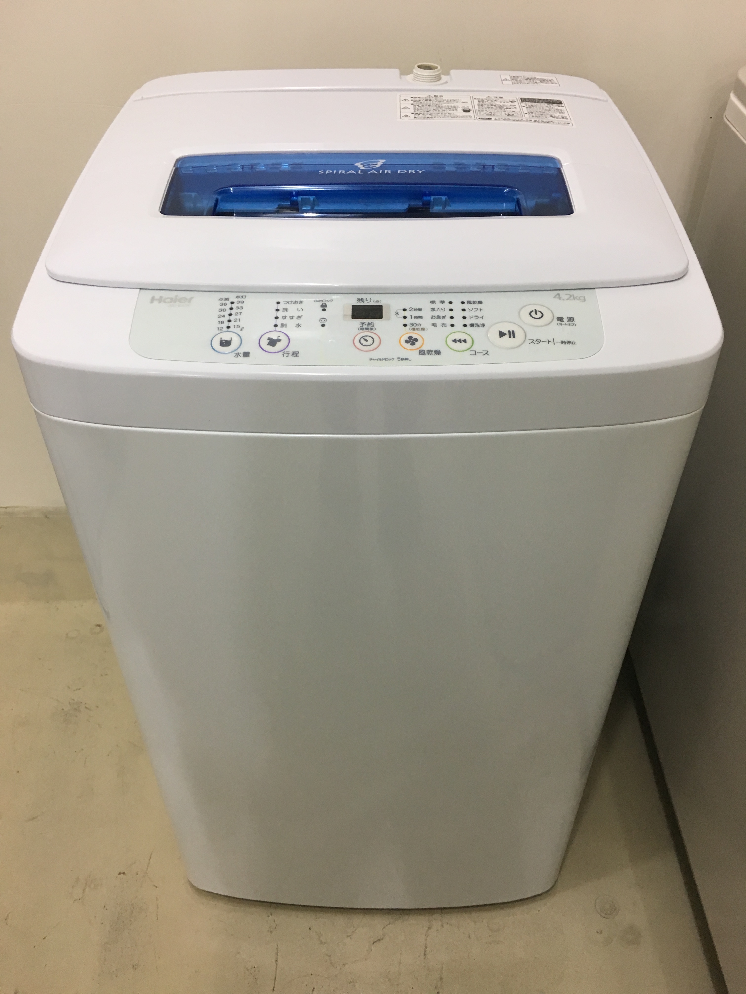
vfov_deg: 61.7
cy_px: 497
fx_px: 833
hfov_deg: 48.2
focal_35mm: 29
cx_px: 373
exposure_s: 1/33
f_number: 2.2
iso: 100
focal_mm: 4.15
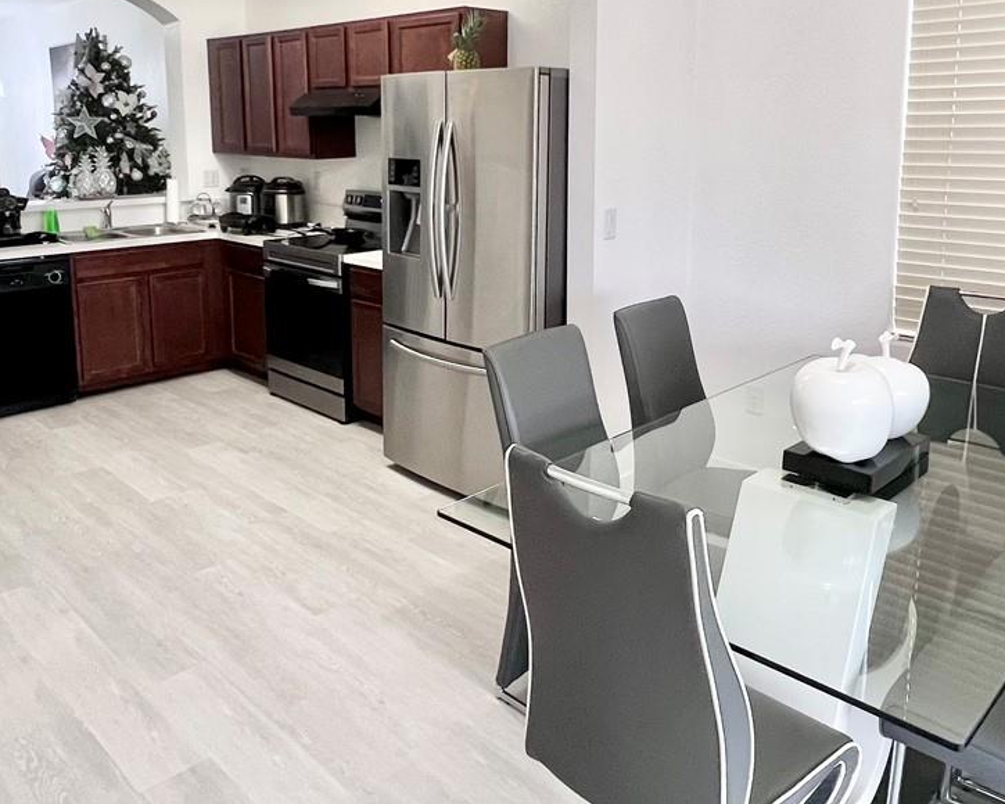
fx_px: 833
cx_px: 464
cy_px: 262
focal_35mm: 28
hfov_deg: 62.1
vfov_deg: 50.5
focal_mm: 1.57
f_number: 1.8
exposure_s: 1/60
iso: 160
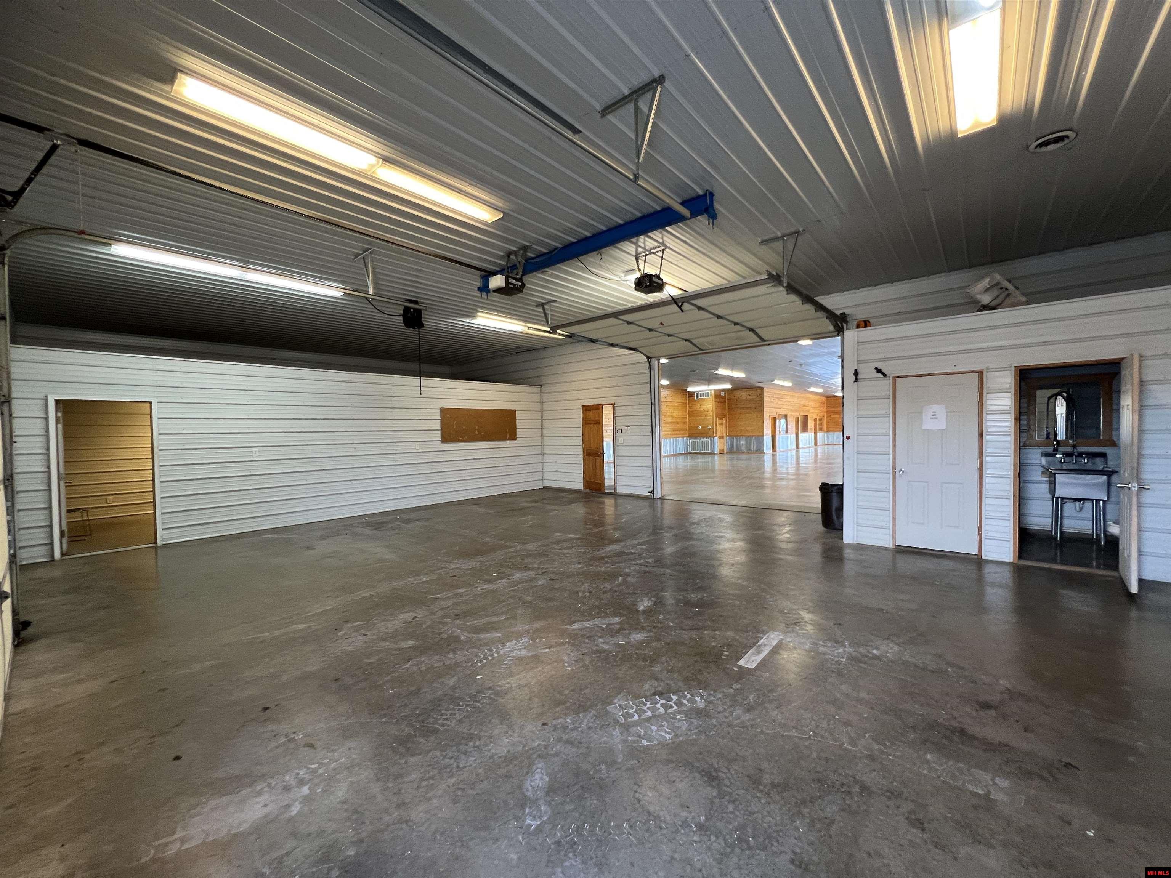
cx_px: 586
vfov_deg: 89.9
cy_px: 439
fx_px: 440
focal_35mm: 13
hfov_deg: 106.2
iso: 200
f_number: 1.8
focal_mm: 1.57
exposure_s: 1/60
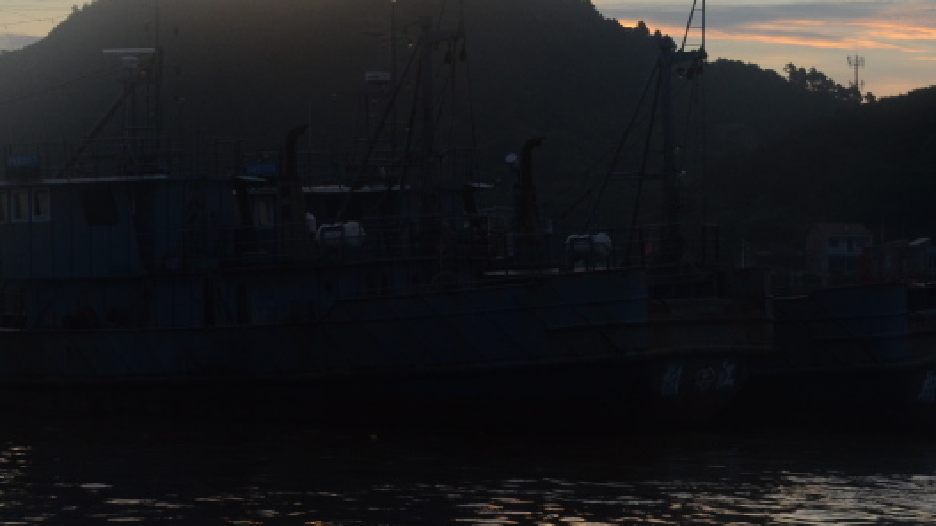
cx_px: 259
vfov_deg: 9.4
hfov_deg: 16.7
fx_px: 3176
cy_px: -2
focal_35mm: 128
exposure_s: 1/200
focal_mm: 42
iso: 640
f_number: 8
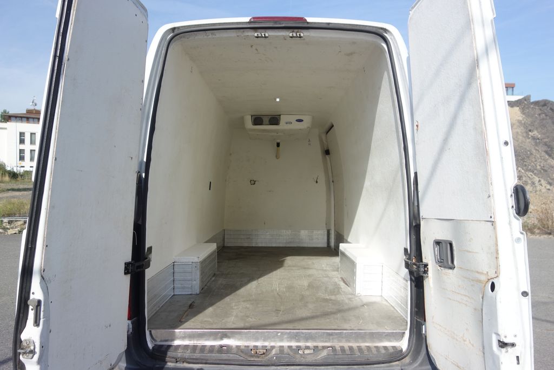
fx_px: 431
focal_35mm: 28
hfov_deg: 65.5
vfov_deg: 46.4
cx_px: 277
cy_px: 185
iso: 125
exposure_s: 1/2000
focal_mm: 10.4
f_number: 2.2
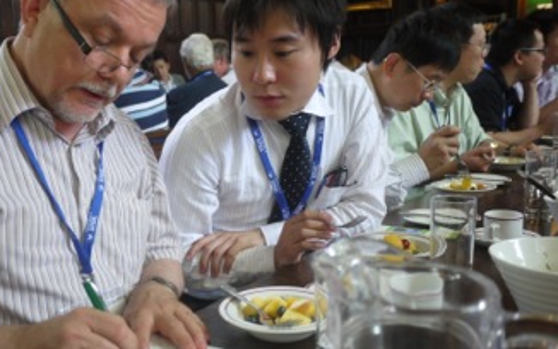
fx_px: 609
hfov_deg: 48.4
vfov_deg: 32.0
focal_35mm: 40
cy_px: 197
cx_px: 185
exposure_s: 1/60
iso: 400
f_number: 2.5
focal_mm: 14
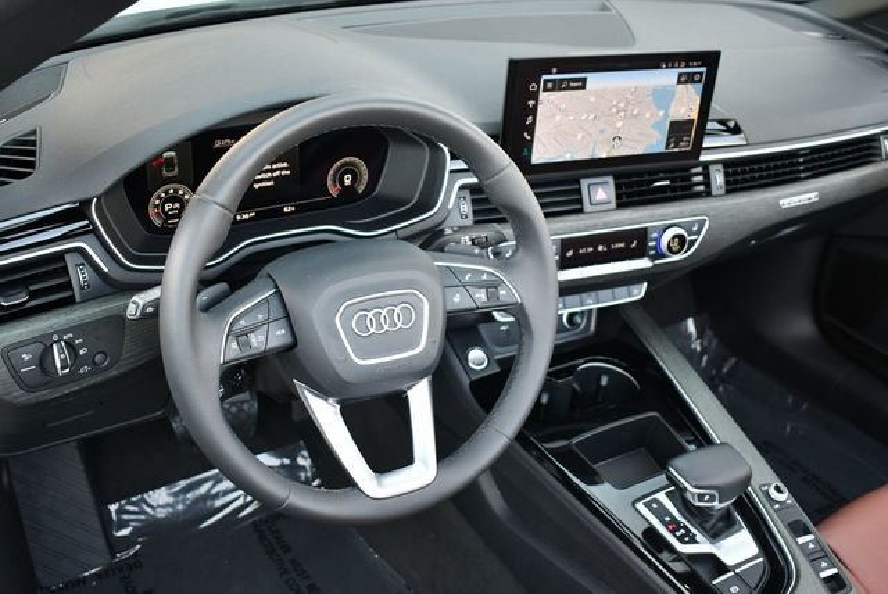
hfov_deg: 44.5
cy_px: 297
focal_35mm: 44
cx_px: 444
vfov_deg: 30.6
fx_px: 1086
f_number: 3.8
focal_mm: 22
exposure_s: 1/250
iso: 800
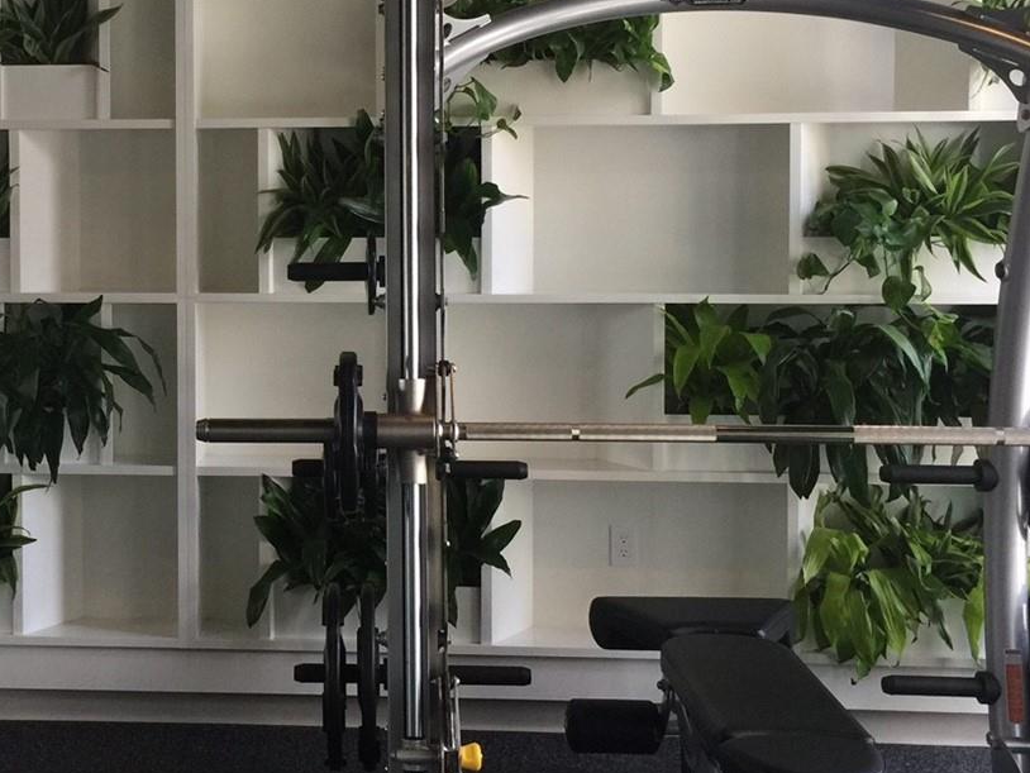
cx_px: 243
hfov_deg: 33.0
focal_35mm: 57
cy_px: 285
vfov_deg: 25.6
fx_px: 1697
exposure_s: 1/30
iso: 40
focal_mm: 4.15
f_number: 2.2
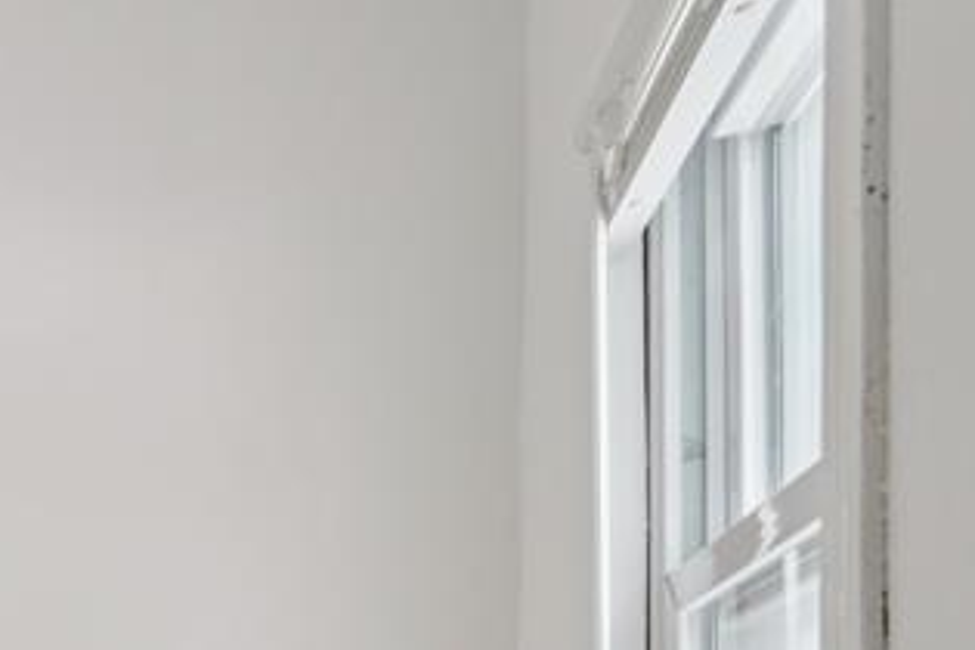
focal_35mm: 54
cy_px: 904
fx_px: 1452
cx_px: -576
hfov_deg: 25.3
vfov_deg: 22.0
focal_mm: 16.5
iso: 400
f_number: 8
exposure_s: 1/15
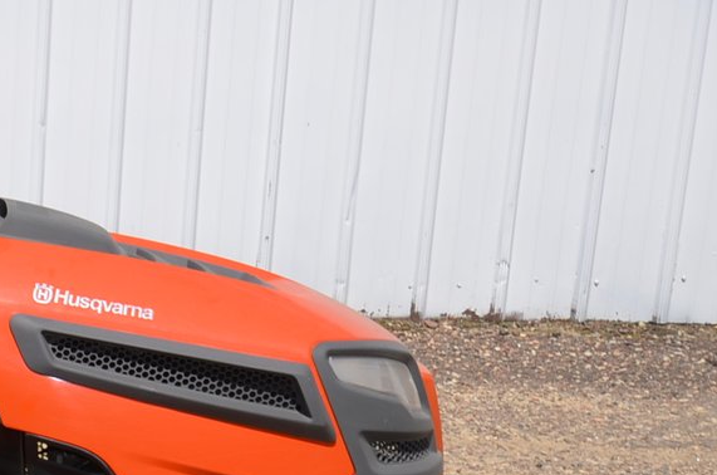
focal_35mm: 108
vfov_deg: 12.4
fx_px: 2146
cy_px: 531
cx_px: -274
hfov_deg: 17.5
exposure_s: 1/200
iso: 100
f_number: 10
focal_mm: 24
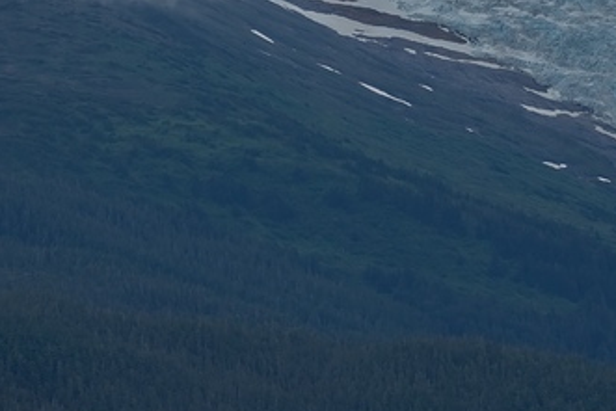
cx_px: 703
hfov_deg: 4.8
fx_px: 7292
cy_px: 6
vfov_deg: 3.2
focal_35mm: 426
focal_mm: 110
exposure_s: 1/400
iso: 100
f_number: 10
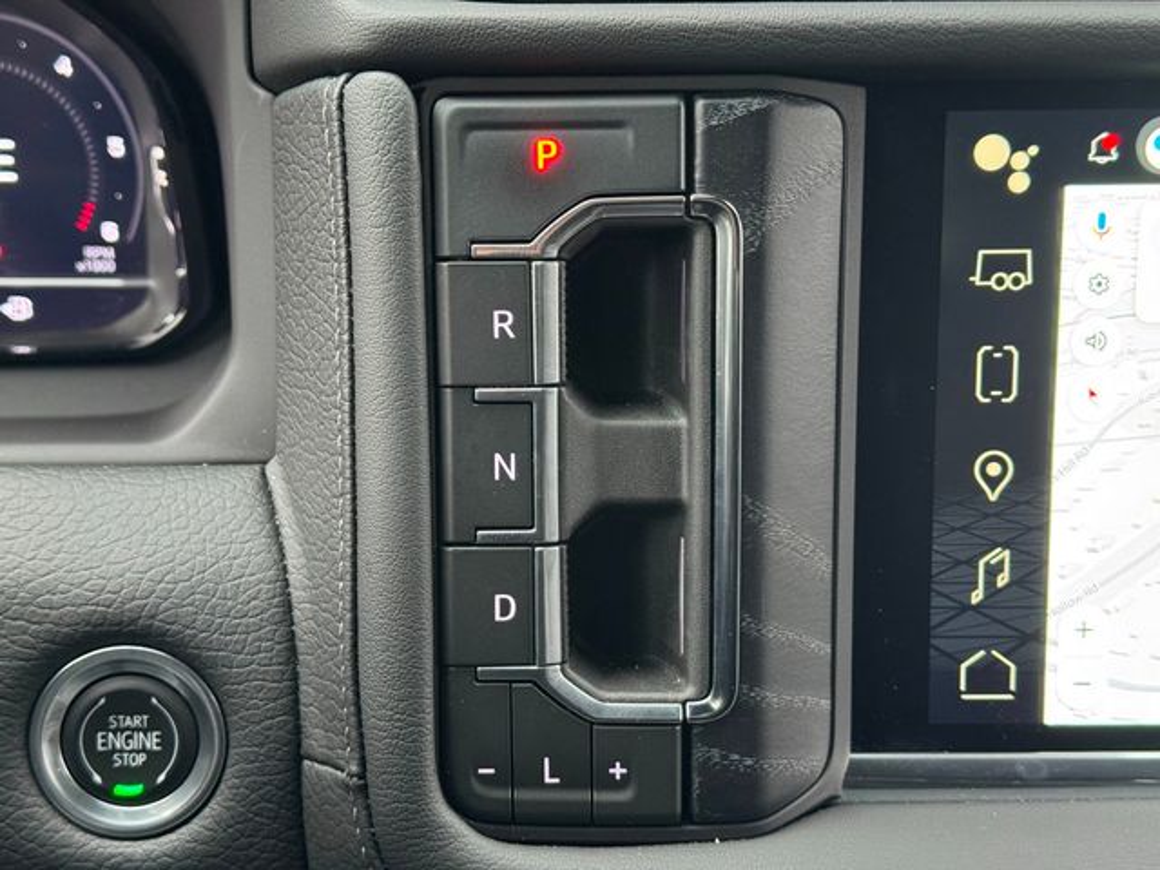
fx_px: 1609
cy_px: 435
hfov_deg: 39.7
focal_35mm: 48
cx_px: 580
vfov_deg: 30.3
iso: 320
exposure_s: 1/40
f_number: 1.78
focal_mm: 6.76
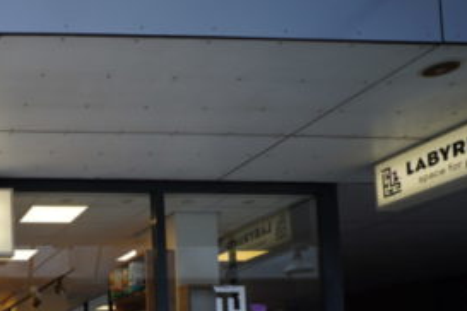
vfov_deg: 26.7
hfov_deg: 32.5
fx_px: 584
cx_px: -142
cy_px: 366
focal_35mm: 45
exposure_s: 1/125
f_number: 2.8
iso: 160
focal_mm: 16
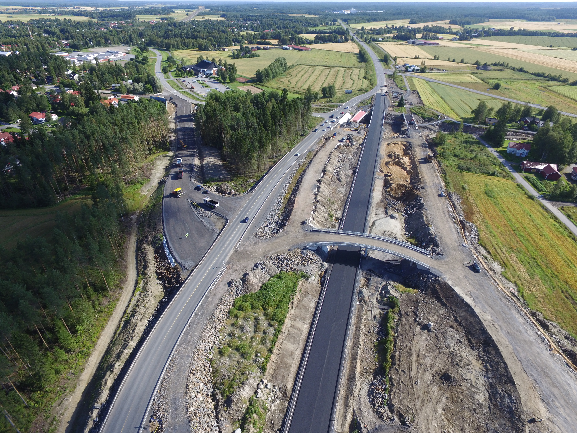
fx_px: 333
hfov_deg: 81.7
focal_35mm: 20
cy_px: 216
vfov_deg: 66.0
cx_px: 288
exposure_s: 1/523
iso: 100
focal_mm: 3.61
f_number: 2.8
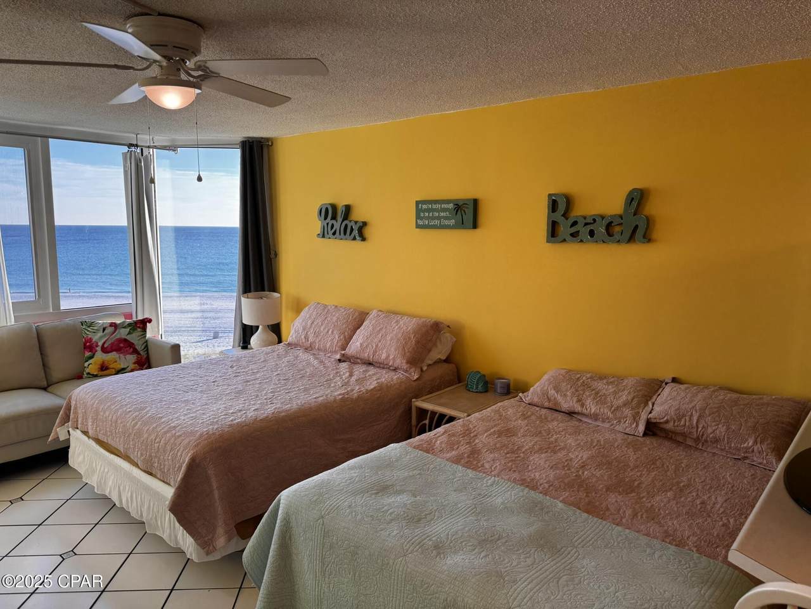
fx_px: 562
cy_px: 304
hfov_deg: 71.6
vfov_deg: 56.8
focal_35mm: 24
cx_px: 406
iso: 80
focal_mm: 6.76
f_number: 1.78
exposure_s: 1/194
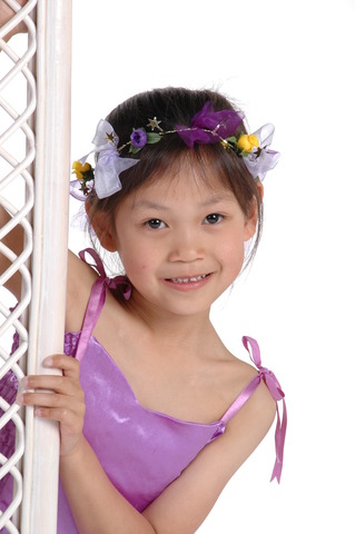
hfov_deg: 5.4
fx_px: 3780
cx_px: 178
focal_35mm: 255
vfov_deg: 8.1
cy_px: 267
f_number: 11
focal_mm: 170
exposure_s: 1/125
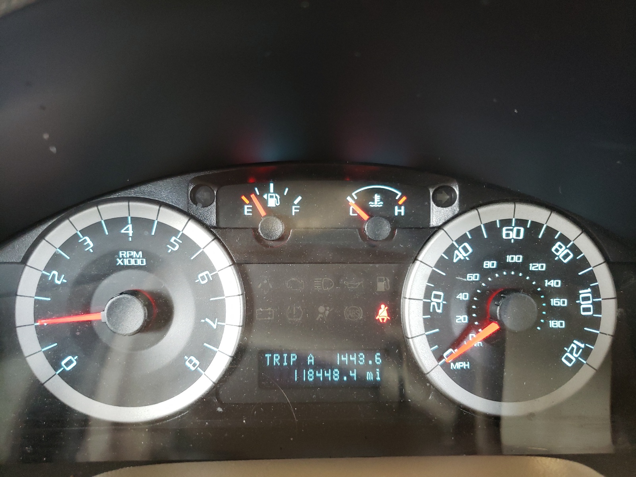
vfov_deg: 53.1
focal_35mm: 26
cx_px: 318
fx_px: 478
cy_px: 238
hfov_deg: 67.3
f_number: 1.5
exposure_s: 1/40
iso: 257
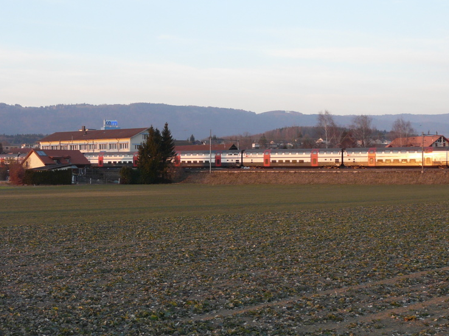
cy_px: 180
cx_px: 229
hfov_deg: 31.7
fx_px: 791
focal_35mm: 61
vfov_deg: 24.0
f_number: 3.6
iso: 100
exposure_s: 1/125
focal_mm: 7.4
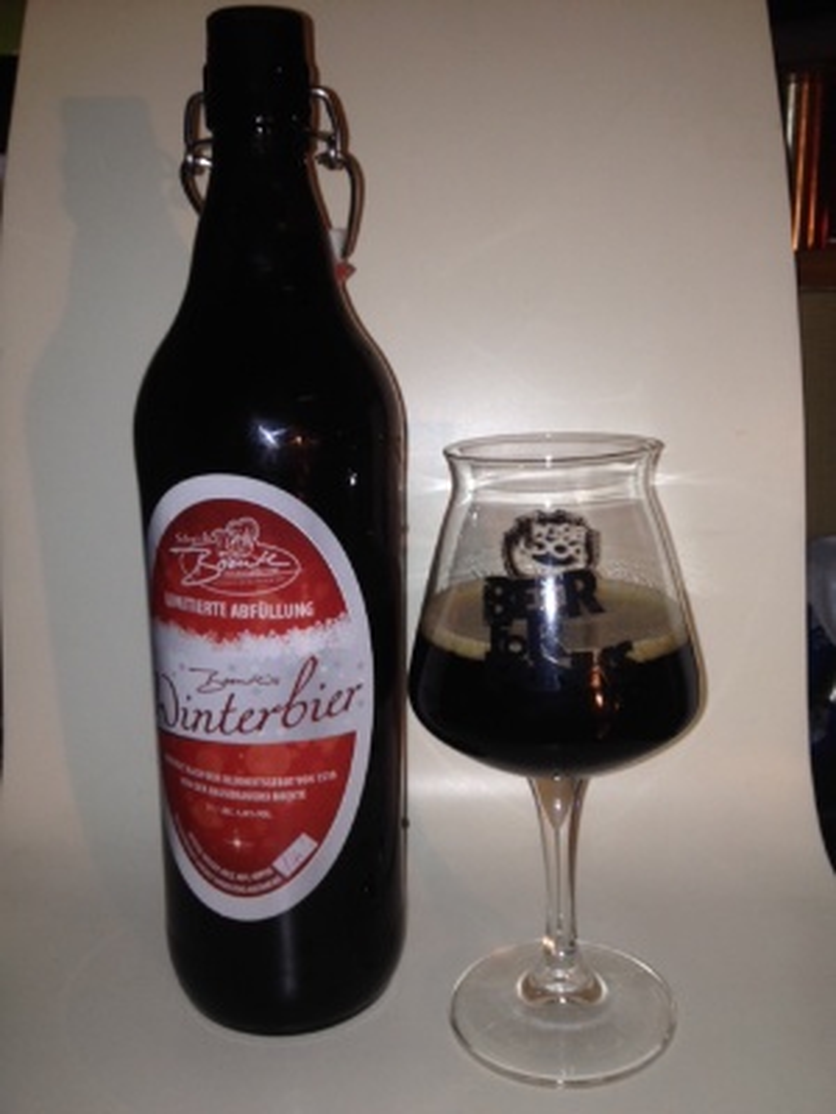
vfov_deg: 52.6
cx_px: 418
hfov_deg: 40.7
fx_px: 1127
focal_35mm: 35
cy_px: 557
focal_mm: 4.28
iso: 50
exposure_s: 1/27
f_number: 2.4
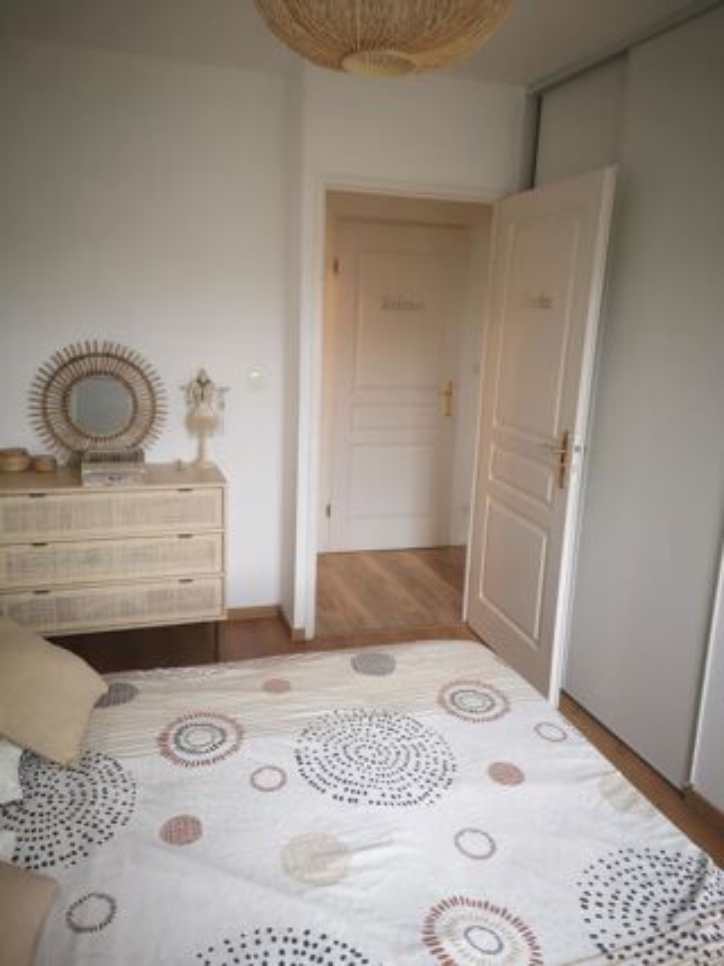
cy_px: 483
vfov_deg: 65.3
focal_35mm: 27
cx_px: 362
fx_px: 753
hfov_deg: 51.3
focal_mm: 3.95
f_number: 1.8
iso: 160
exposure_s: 1/50
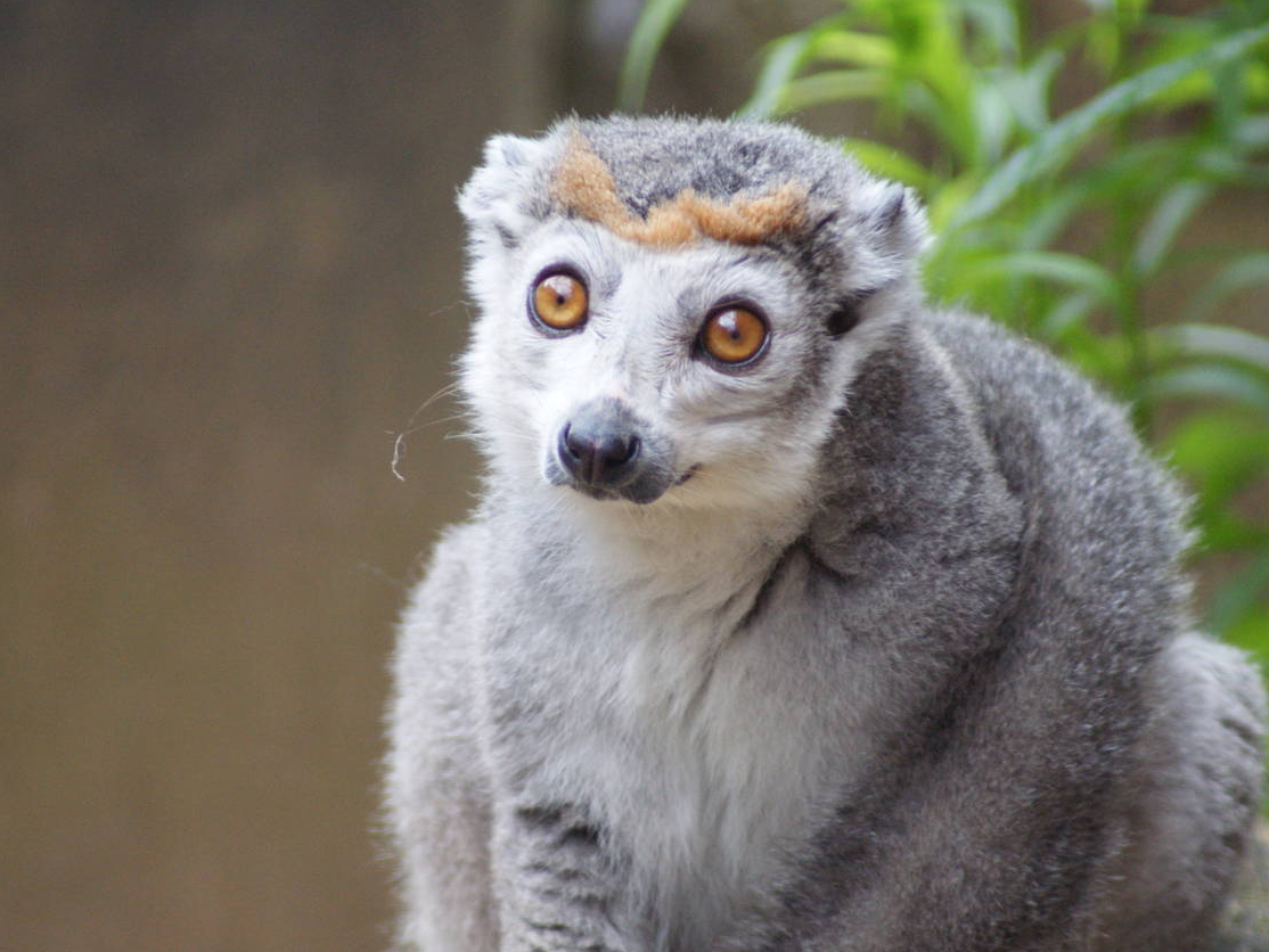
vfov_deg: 2.4
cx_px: 694
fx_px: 22770
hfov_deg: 3.2
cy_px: 568
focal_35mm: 621
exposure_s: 1/160
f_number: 5.6
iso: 400
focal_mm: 300
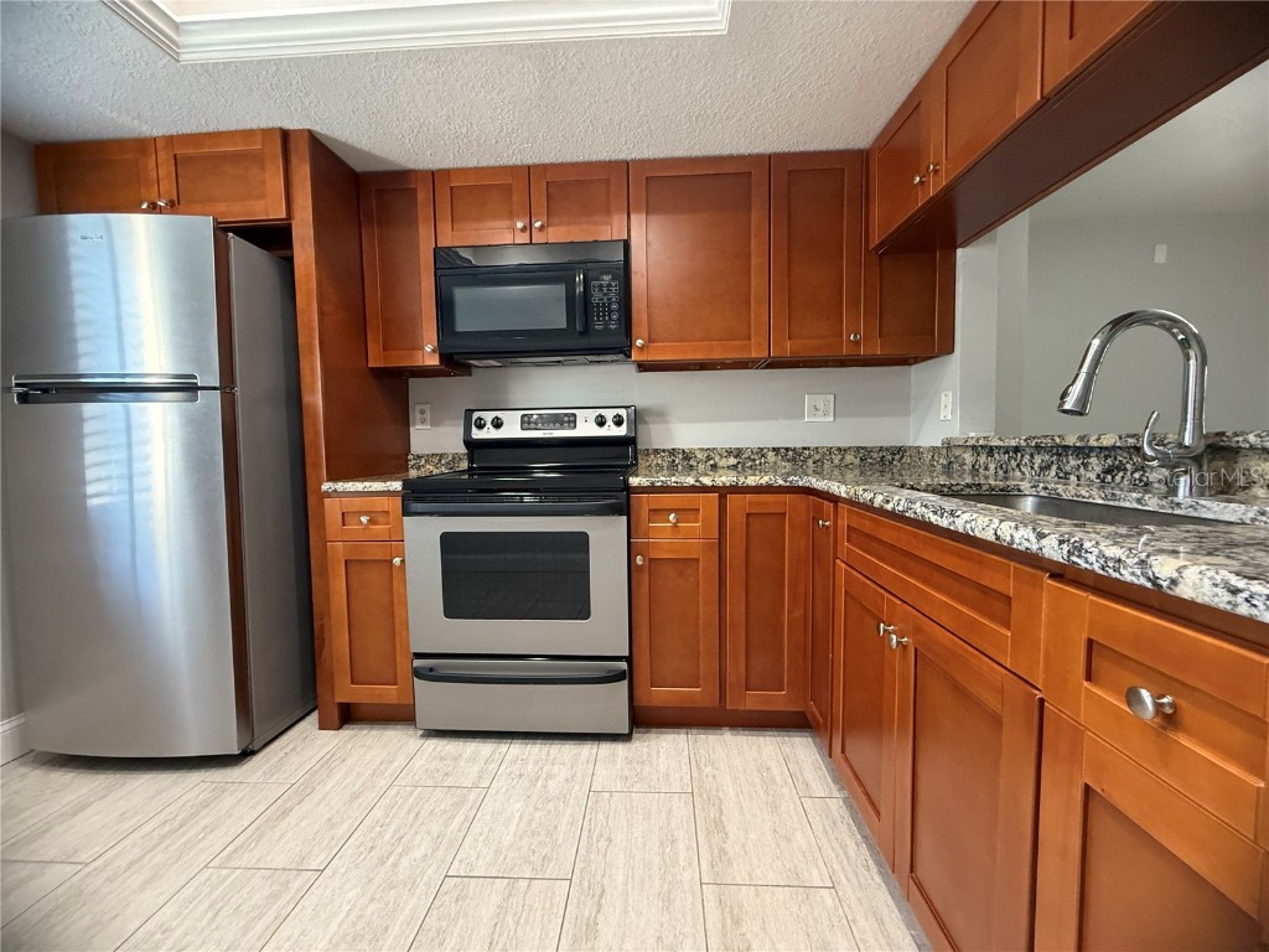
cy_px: 476
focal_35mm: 14
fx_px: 513
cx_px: 634
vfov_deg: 85.7
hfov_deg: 102.1
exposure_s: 1/60
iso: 500
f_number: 2.2
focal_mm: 2.22
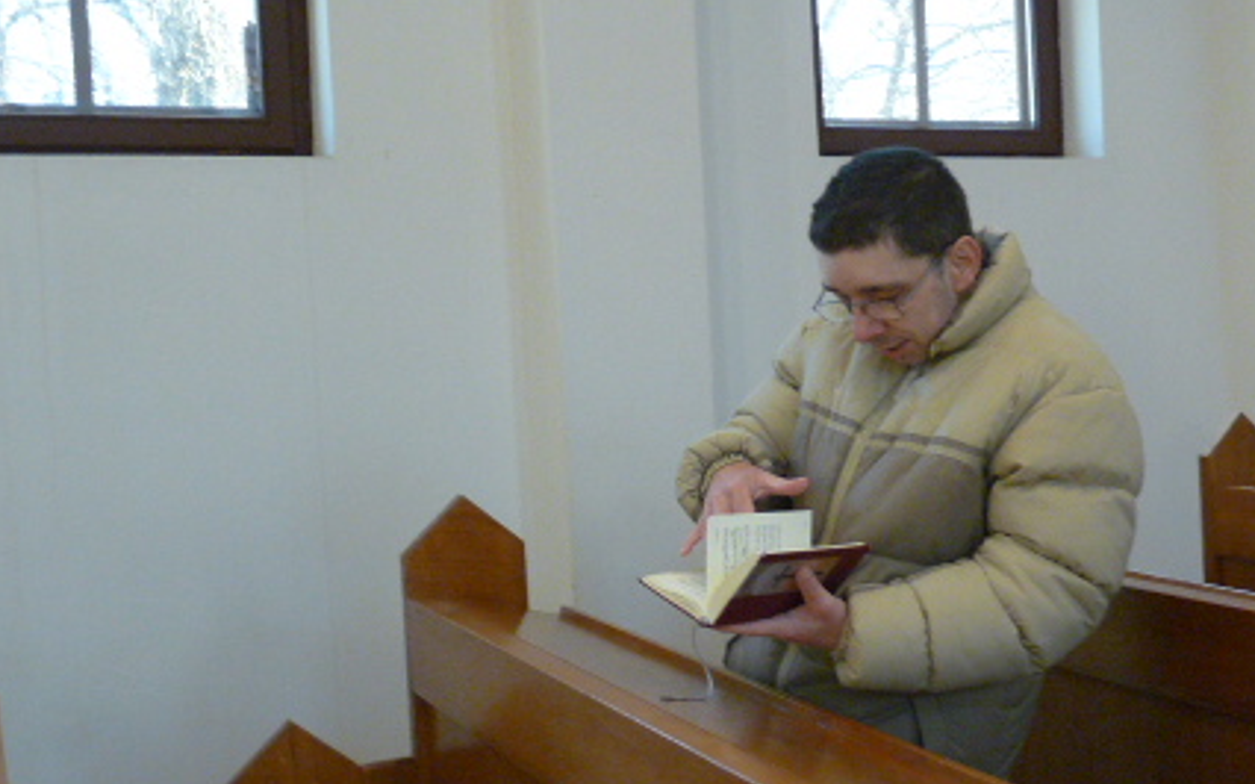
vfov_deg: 29.8
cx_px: 772
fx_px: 1470
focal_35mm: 43
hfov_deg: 45.9
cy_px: 371
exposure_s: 1/30
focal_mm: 4.8
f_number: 2.8
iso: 400
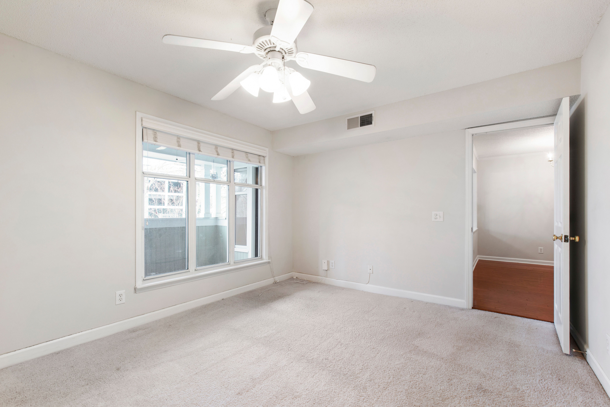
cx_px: 305
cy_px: 204
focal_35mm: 15
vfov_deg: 77.3
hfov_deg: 100.4
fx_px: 254
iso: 100
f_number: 8
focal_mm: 10
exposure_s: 1/2
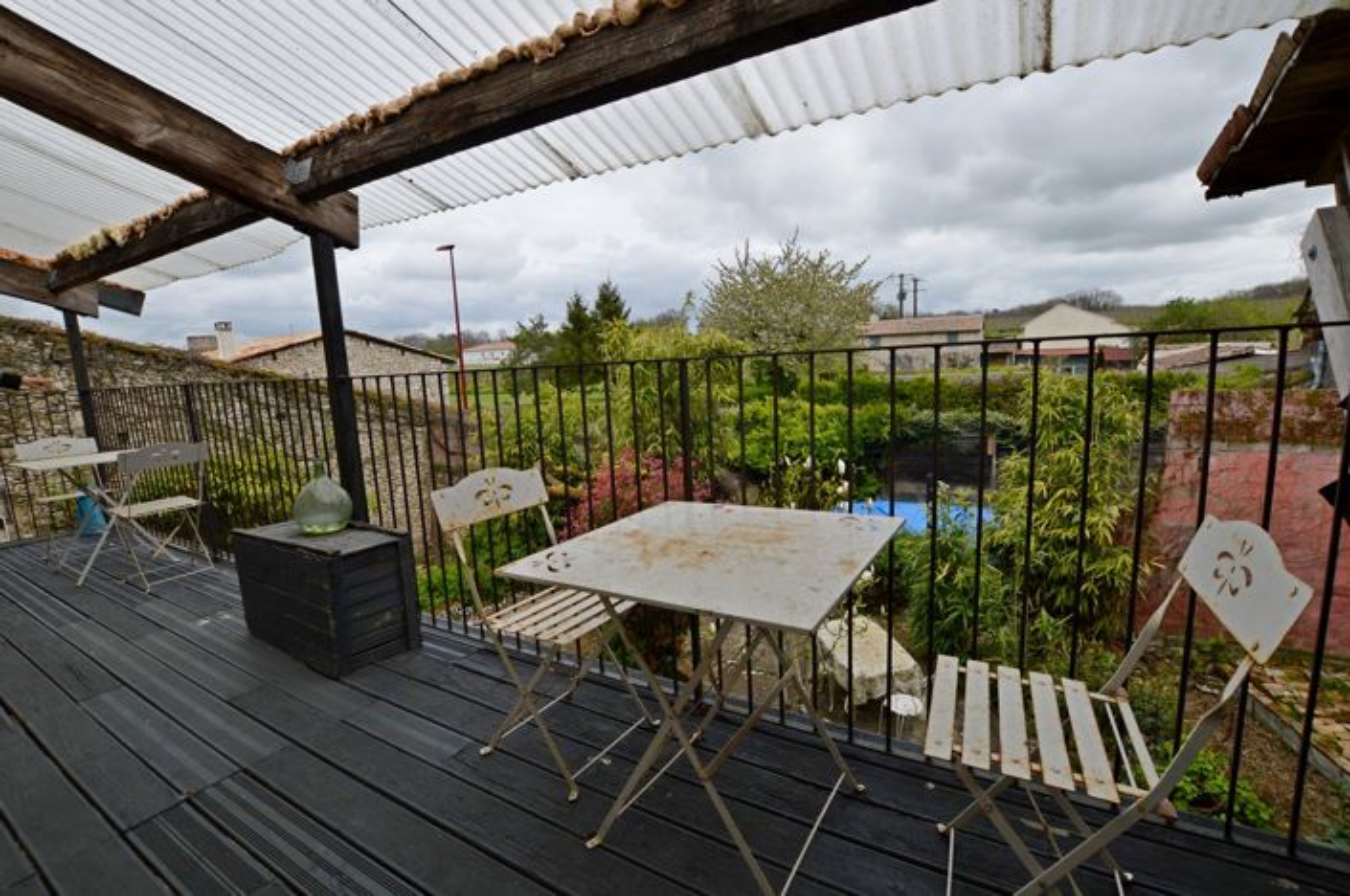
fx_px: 562
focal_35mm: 15
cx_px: 675
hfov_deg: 100.5
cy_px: 448
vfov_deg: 77.2
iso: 100
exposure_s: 1/200
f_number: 7.1
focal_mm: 10
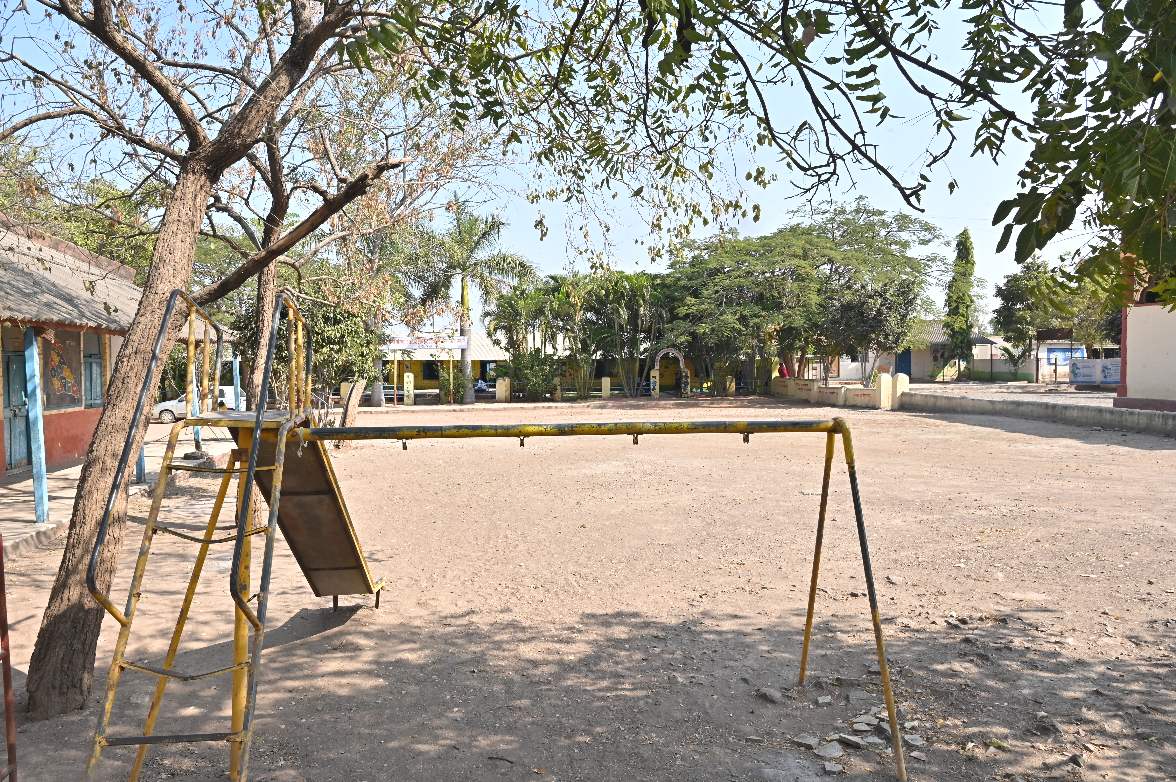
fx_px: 783
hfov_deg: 73.8
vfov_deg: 53.1
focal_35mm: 24
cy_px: 391
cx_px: 588
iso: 800
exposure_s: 1/125
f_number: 20
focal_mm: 24
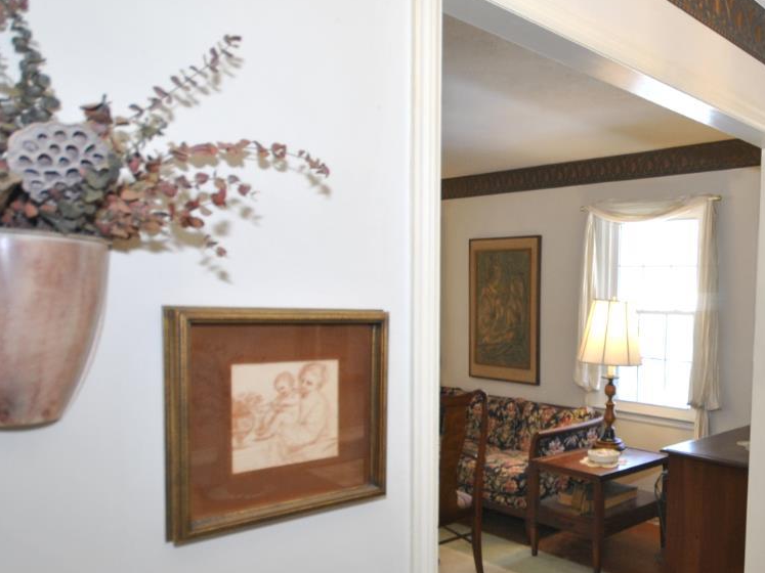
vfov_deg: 47.8
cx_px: 635
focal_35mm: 29
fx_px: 641
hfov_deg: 56.2
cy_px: 359
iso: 200
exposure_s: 1/40
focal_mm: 10
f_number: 4
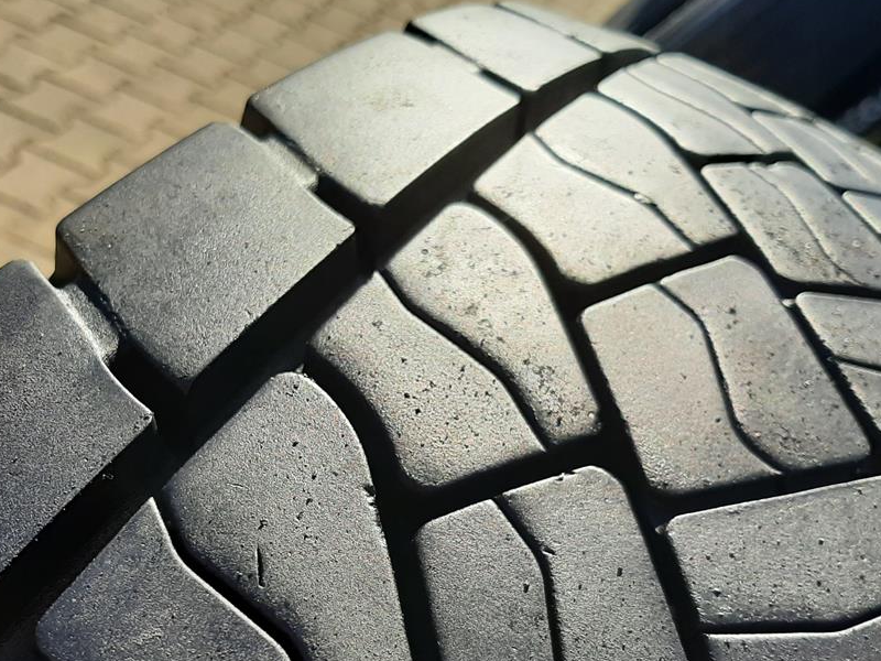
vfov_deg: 36.4
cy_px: 447
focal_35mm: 39
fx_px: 993
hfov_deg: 47.5
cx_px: 347
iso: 40
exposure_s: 1/2660
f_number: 1.7
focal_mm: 3.93
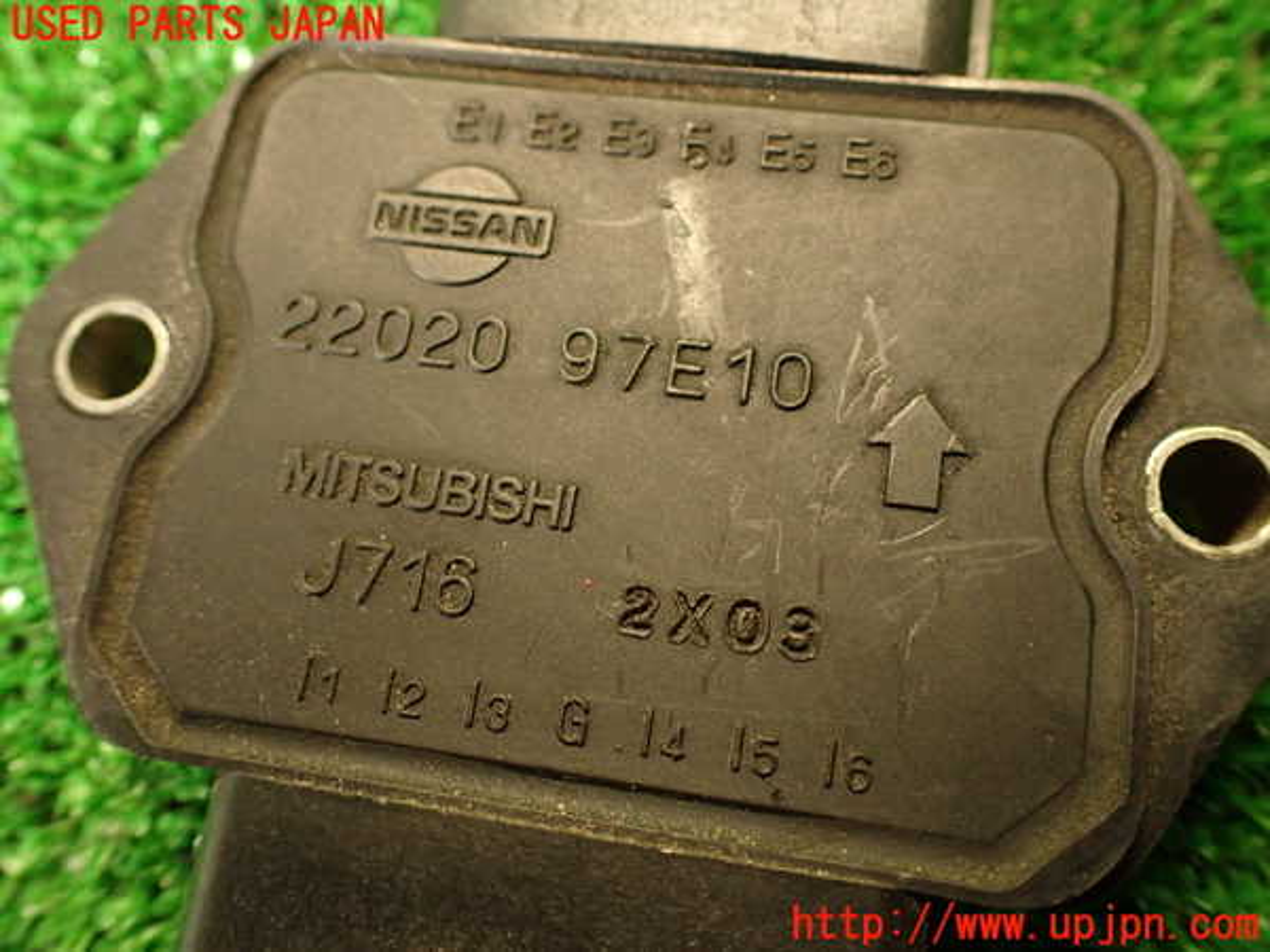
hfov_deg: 60.0
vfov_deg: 46.8
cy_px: 476
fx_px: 1101
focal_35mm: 30
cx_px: 635
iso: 640
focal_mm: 5.4
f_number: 2.3
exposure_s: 1/30
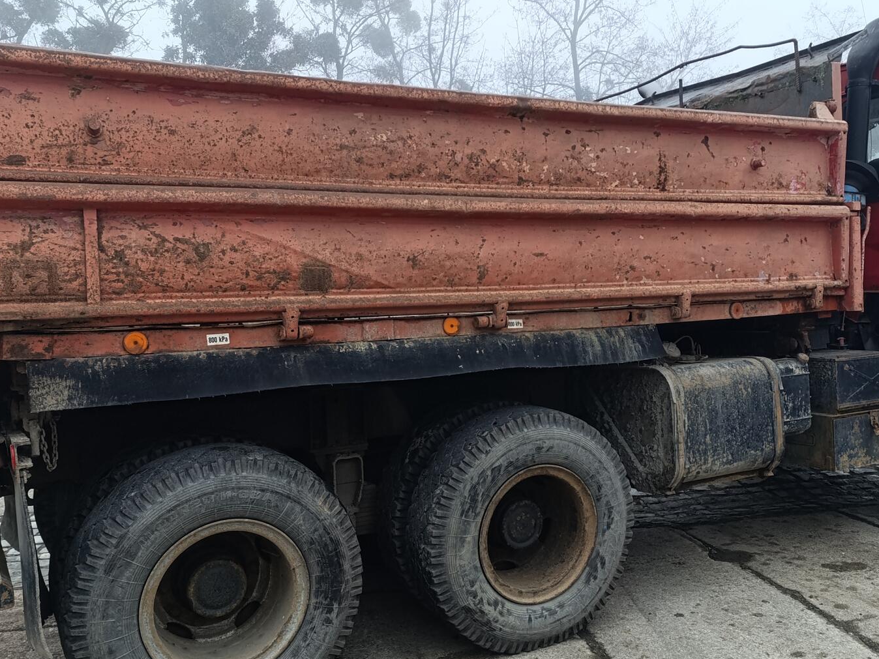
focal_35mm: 35
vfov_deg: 40.7
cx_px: 475
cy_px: 330
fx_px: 889
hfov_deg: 52.6
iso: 80
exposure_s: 1/100
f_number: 1.6
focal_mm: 6.14
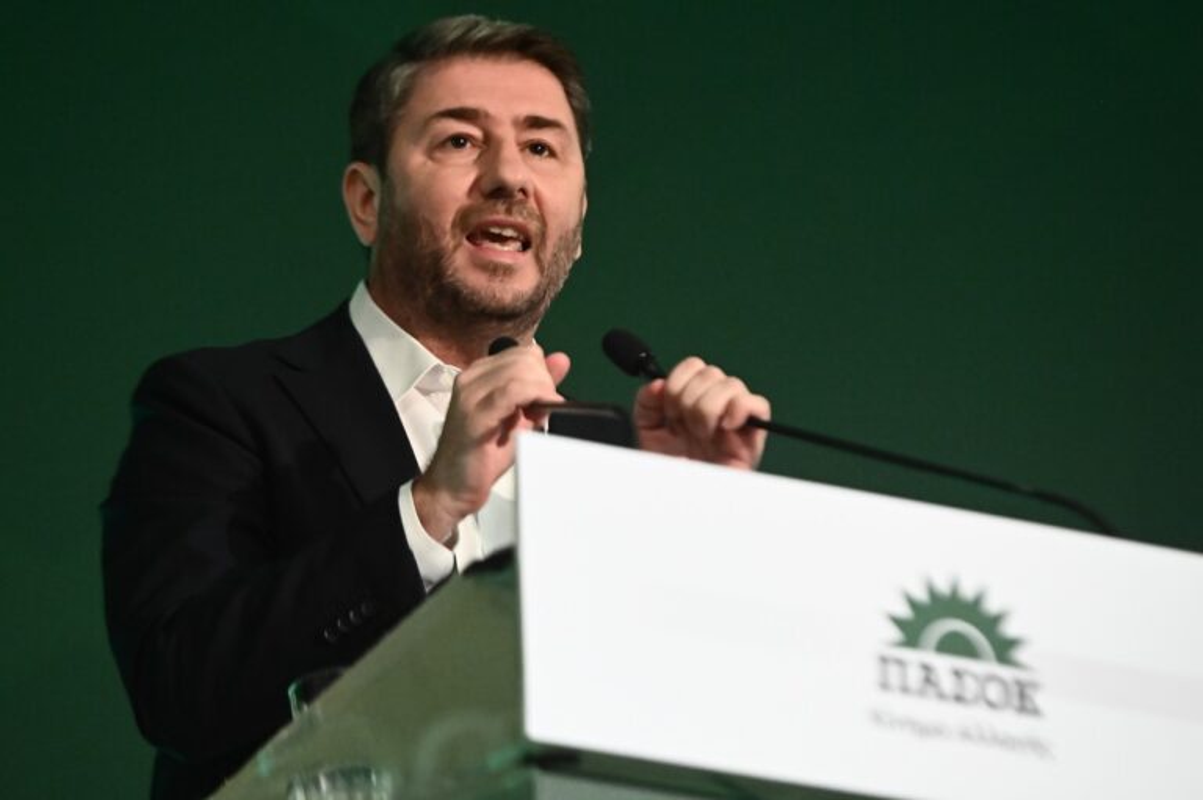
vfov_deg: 5.1
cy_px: 400
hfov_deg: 7.6
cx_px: 602
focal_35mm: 270
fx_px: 9016
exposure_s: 1/250
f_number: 3.2
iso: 4000
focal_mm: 180
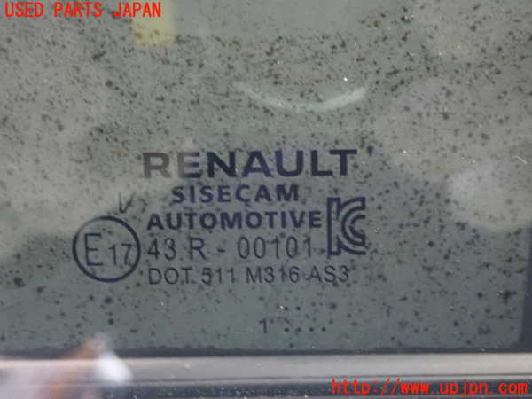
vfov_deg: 24.0
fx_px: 937
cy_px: 200
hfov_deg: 31.7
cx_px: 266
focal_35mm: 61
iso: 1600
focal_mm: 11.01
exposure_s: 1/15
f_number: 3.6
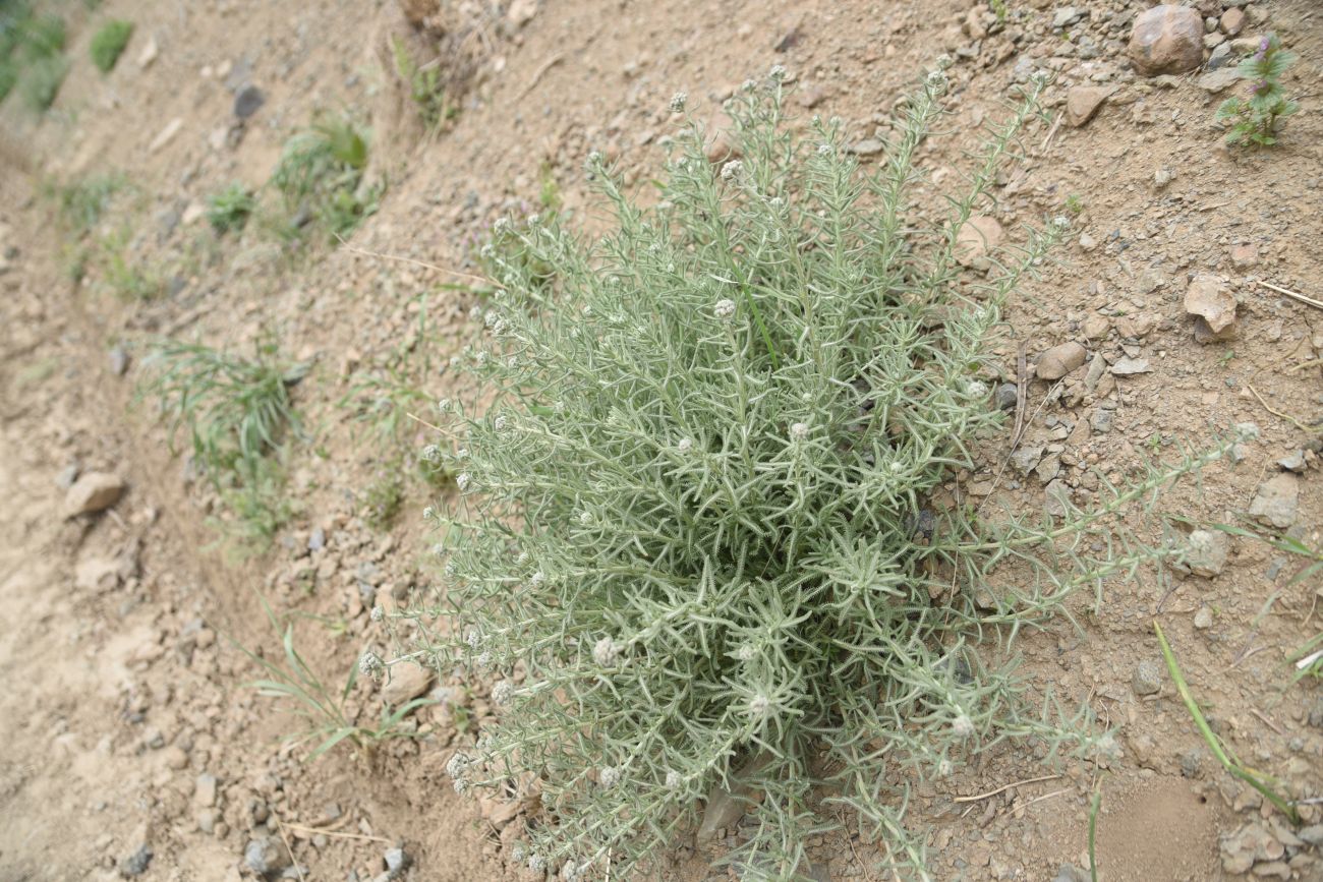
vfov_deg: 27.0
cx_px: 662
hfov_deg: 39.6
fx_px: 1838
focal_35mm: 50
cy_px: 441
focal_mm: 50
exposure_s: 1/500
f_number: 4.5
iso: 160
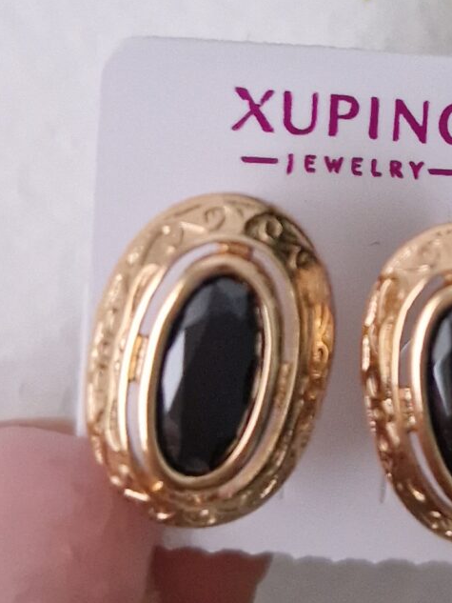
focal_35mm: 93
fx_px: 1619
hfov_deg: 15.6
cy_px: 223
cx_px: 438
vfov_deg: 21.0
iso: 640
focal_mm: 5.4
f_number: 1.8
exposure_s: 1/50
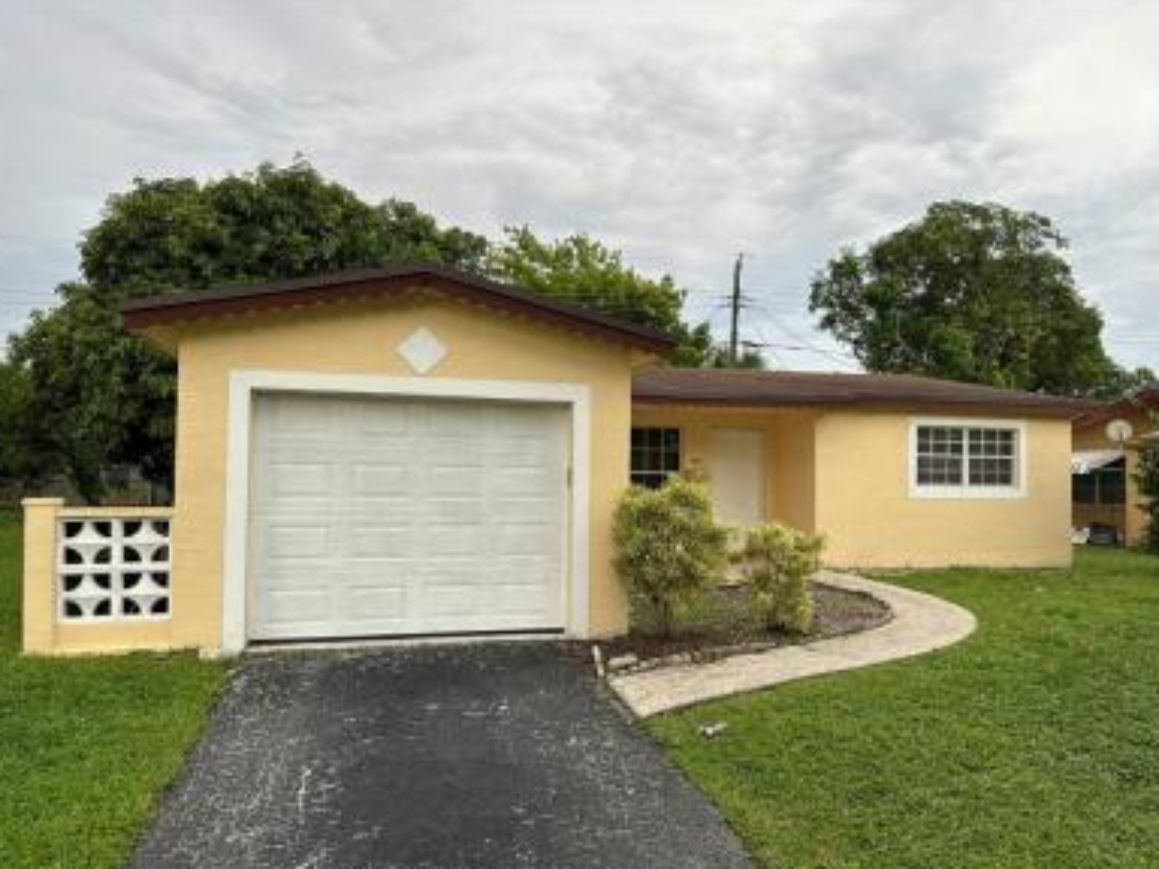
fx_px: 837
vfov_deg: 54.9
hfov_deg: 69.4
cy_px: 447
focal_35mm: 25
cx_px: 583
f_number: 1.78
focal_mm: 6.86
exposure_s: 1/356
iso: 80
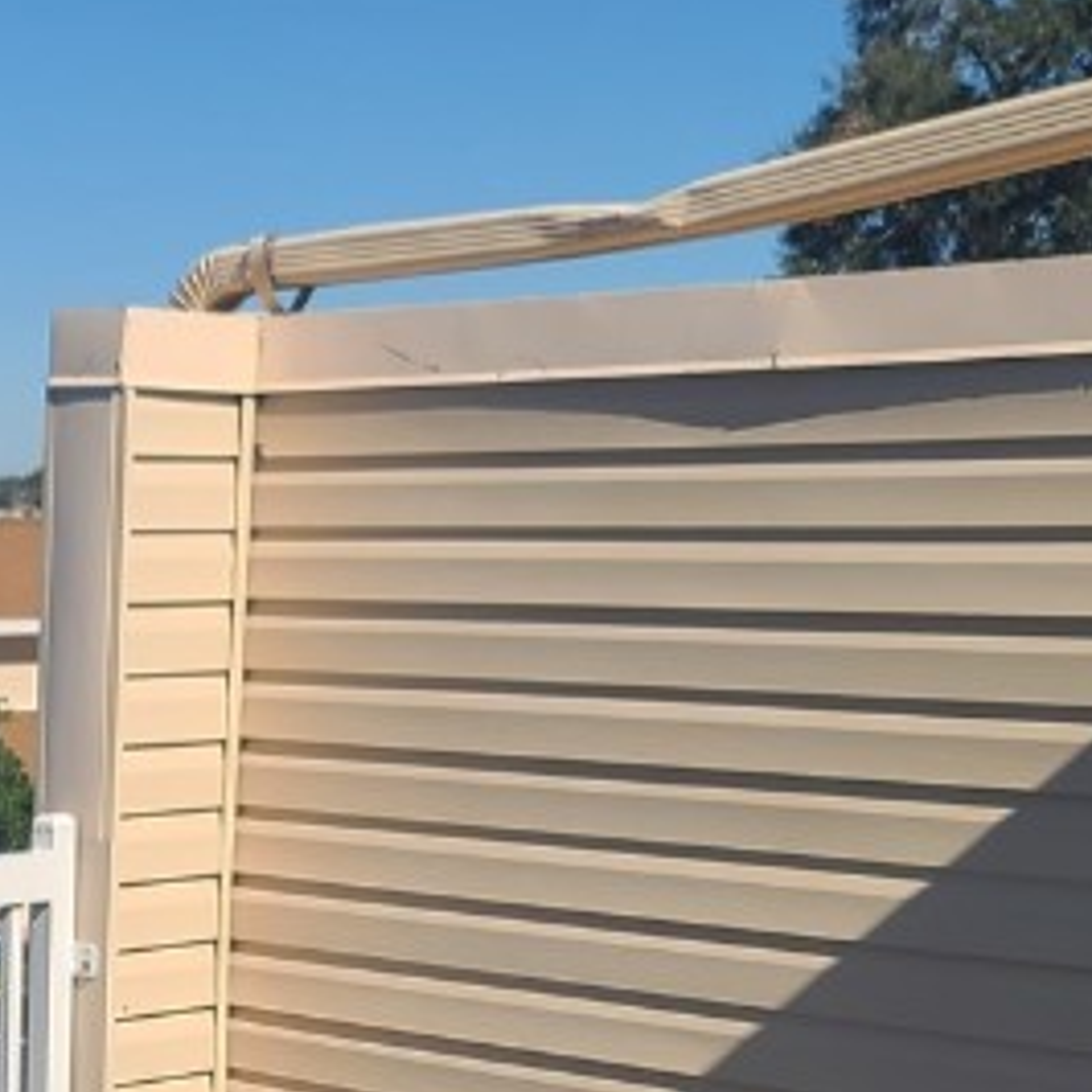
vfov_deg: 19.3
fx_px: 3034
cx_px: -242
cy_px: 1293
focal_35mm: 85
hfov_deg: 19.2
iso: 16
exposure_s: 1/1542
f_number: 1.8
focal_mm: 7
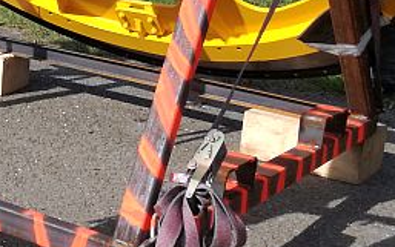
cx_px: -35
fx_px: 959
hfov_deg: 22.1
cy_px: 84
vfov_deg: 14.7
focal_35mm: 89
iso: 50
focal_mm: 3.79
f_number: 2
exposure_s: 1/1252
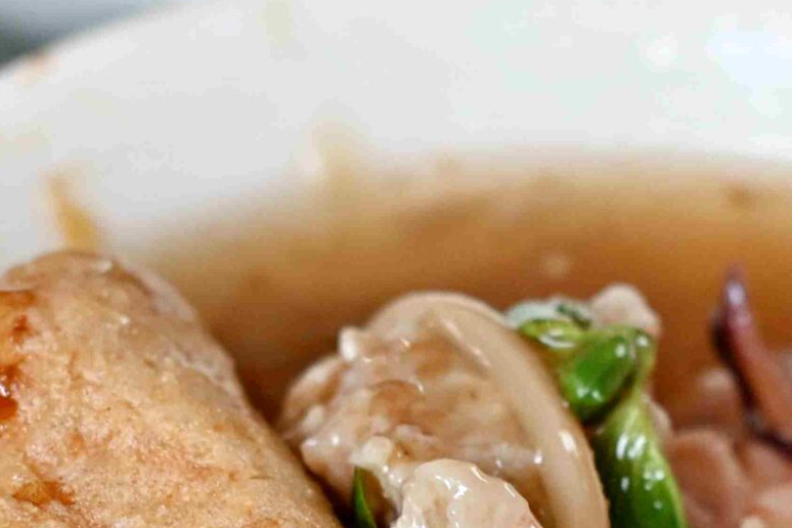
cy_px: 694
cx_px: 579
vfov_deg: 5.5
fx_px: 5456
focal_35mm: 248
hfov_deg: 8.3
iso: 640
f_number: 3.2
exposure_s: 1/160
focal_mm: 50
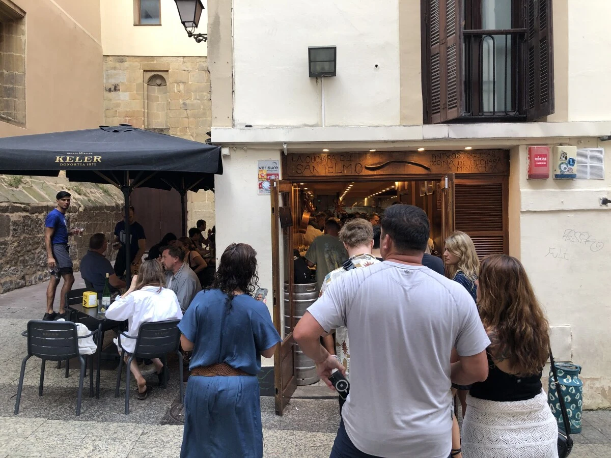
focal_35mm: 28
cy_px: 229
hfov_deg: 63.4
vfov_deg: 49.7
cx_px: 306
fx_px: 494
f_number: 1.8
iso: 25
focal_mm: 4
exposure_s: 1/50
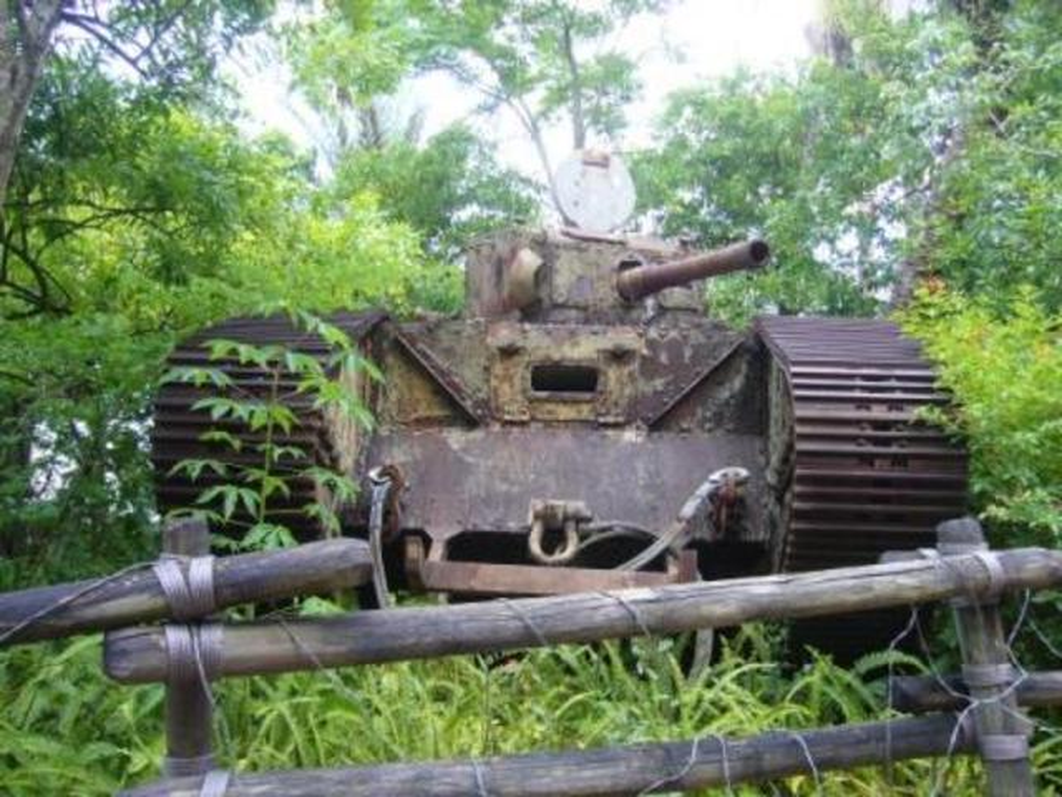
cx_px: 531
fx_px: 1074
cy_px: 398
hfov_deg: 52.6
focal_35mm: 35
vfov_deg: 40.7
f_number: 2.8
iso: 80
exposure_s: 1/60
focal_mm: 5.8
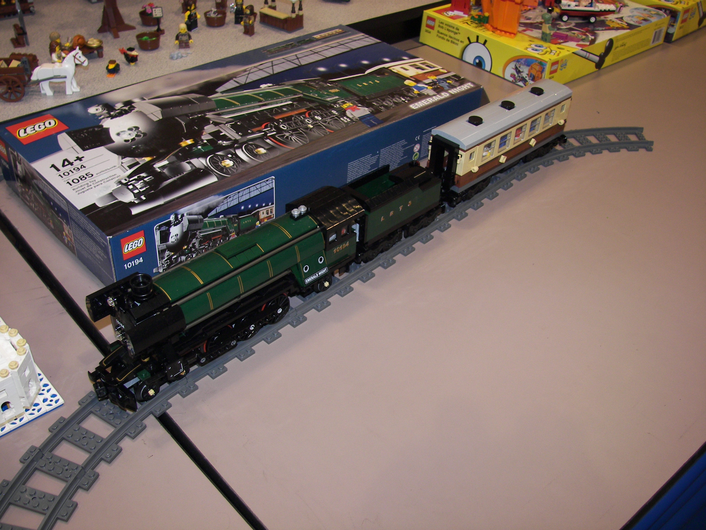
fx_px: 734
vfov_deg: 39.7
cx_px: 353
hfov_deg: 51.4
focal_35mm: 36
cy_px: 265
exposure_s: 1/30
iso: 64
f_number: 2.8
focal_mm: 6
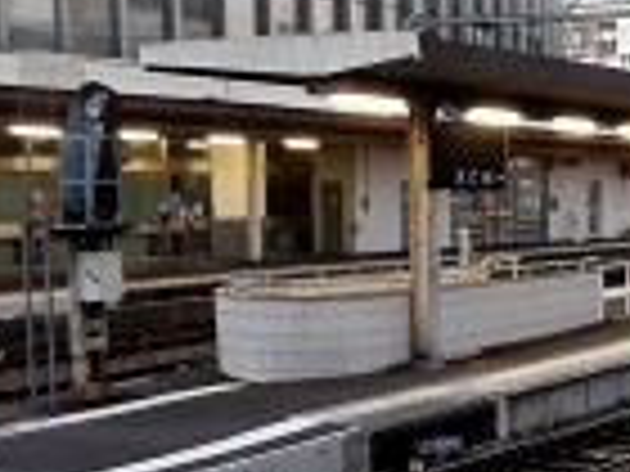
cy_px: 335
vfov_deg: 20.6
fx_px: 1292
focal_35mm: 71
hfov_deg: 25.0
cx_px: 736
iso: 200
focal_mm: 3.71
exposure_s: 1/33
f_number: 1.7
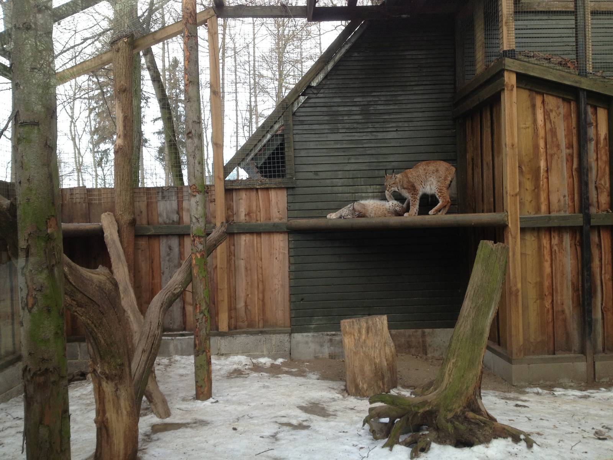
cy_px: 230
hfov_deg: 52.6
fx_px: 620
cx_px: 306
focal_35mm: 35
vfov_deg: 40.7
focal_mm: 4.28
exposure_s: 1/190
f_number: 2.4
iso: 50
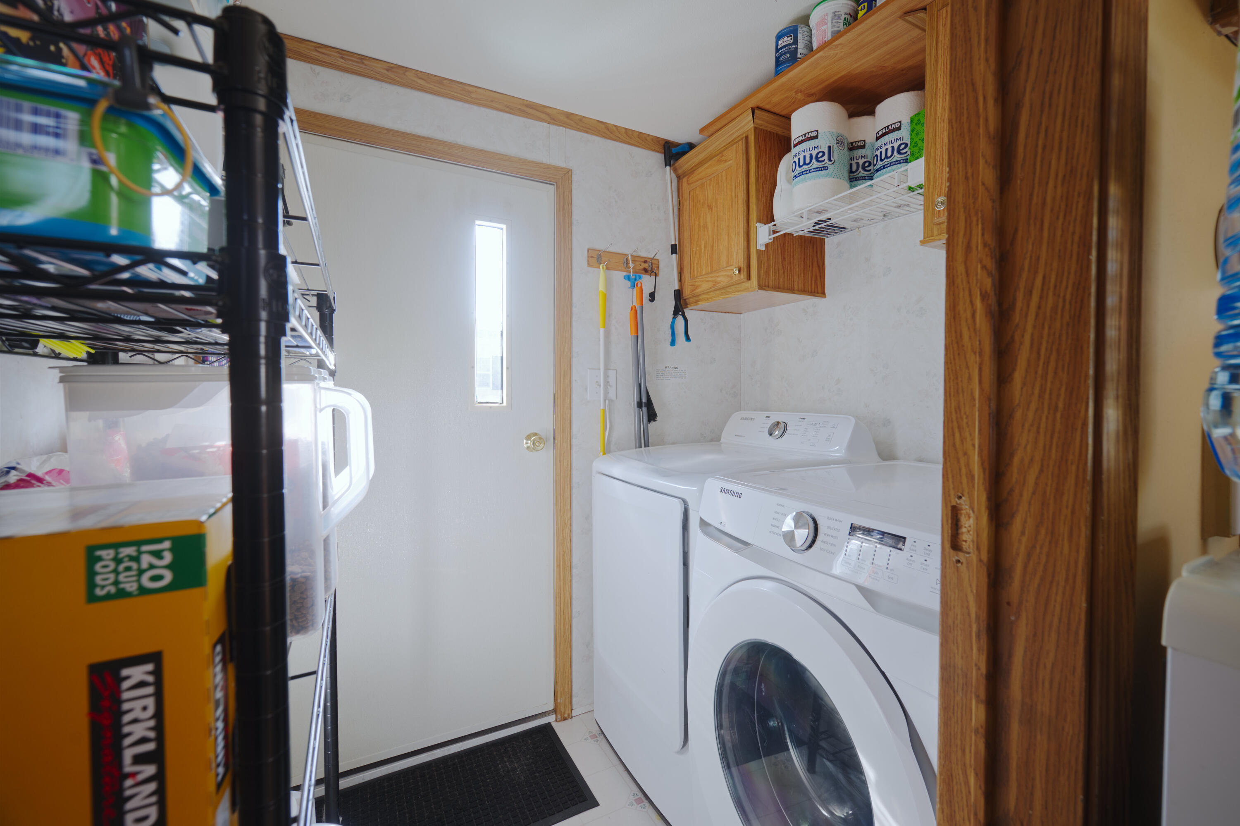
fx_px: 499
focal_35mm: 14
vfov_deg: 79.2
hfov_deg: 102.3
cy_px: 413
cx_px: 620
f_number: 7.1
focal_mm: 14.5
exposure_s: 1/5
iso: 250
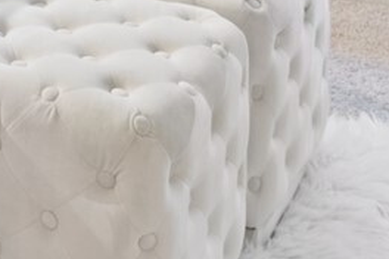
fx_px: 1113
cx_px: -186
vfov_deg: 10.9
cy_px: -392
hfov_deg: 17.8
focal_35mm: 103
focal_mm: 16
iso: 100
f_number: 11
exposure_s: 2
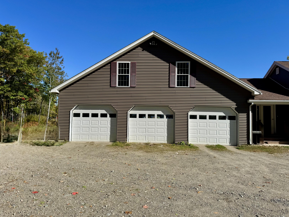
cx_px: 144
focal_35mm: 24
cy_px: 108
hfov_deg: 71.6
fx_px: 200
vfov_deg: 56.8
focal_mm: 6.76
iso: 80
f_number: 1.78
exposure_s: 1/4950
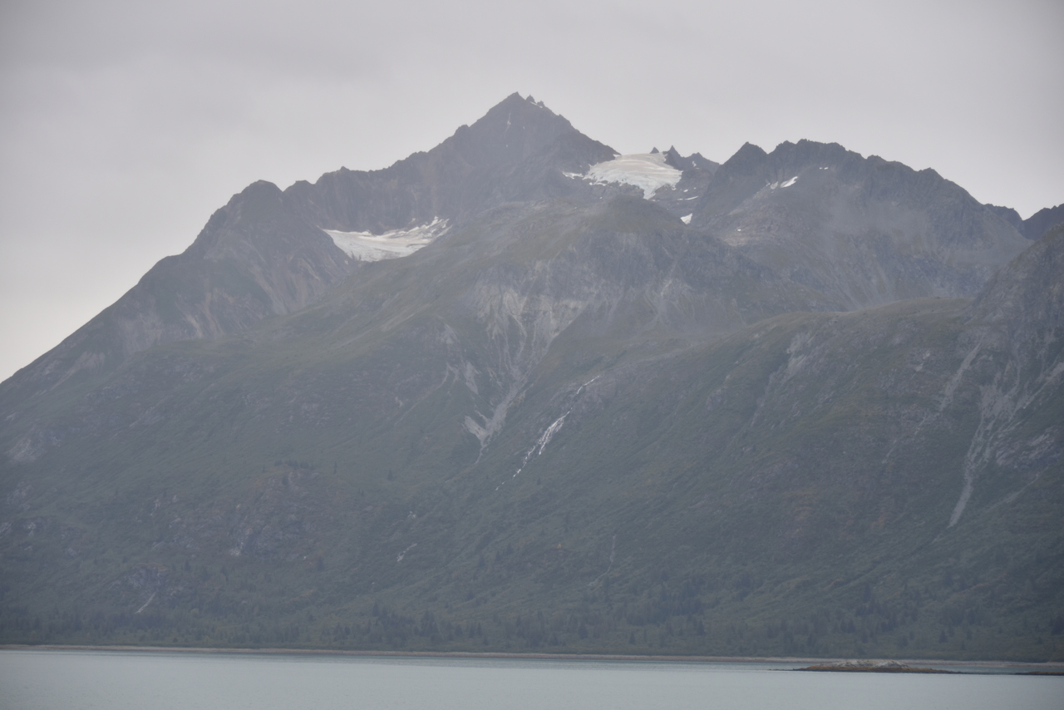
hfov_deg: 18.3
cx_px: 532
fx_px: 3311
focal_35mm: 112
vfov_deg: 12.2
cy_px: 355
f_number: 5.3
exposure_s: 1/250
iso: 250
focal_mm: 112
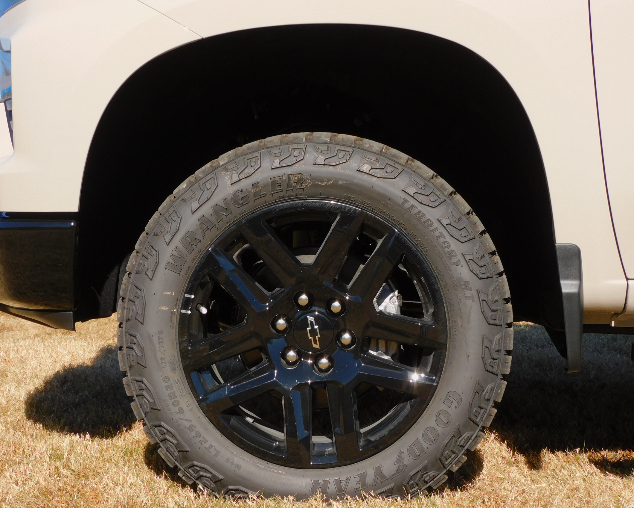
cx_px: 327
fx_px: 1276
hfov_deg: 27.9
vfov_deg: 22.5
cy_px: 255
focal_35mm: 68
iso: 125
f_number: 4.2
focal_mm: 11.6
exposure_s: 1/800
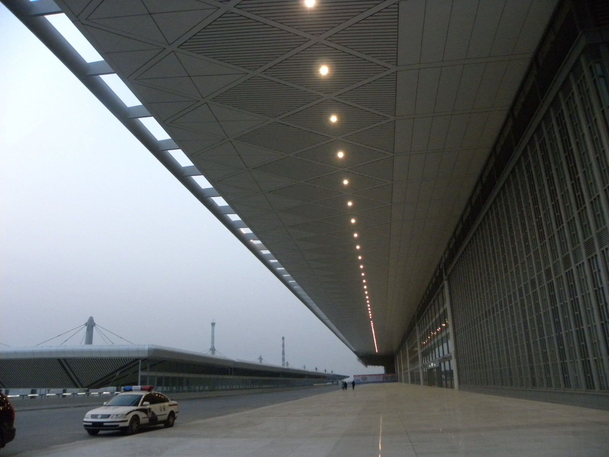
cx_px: 304
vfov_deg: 53.1
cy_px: 228
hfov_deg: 67.3
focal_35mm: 26
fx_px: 457
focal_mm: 4.6
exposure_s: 1/94.8
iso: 419
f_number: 2.8
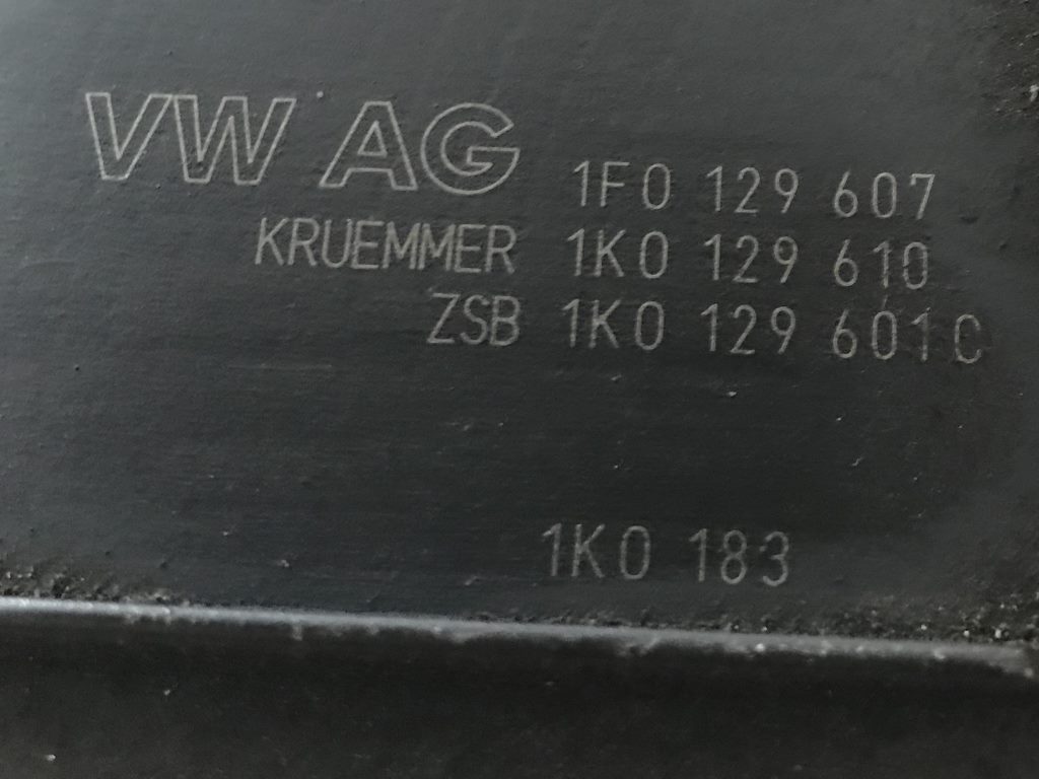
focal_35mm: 28
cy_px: 390
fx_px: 840
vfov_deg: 49.7
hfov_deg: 63.4
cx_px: 520
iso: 80
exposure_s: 1/6
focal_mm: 3.99
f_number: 1.8
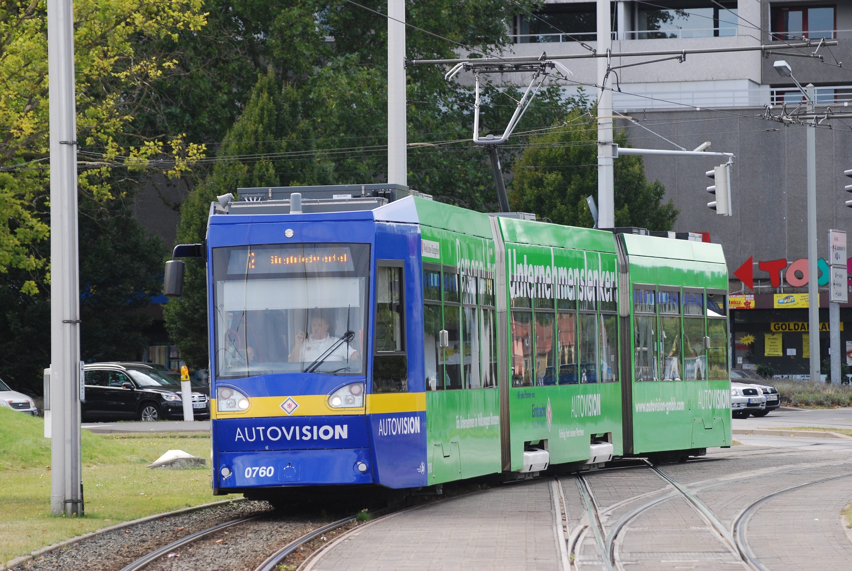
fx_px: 4977
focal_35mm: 210
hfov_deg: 9.8
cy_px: 286
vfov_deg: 6.6
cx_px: 426
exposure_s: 1/500
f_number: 5
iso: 320
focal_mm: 140
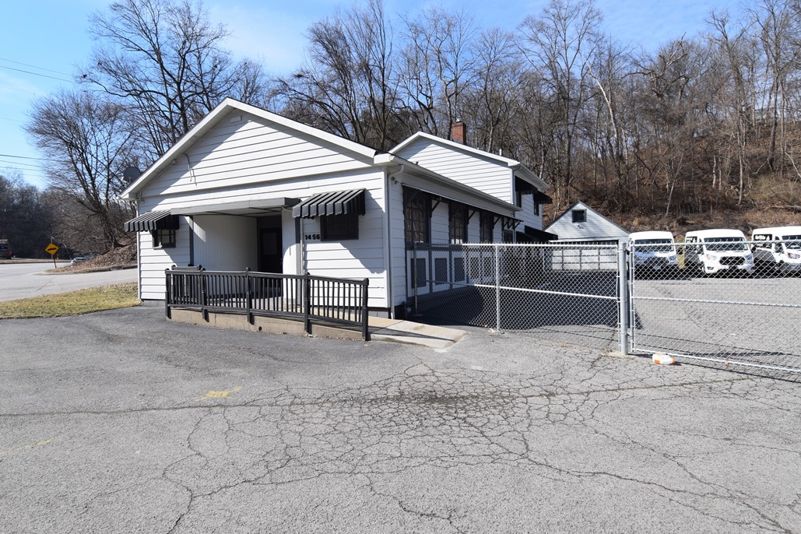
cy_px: 264
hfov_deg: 86.9
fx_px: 423
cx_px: 385
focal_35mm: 19
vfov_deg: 64.6
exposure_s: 1/320
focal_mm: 12
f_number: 9
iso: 200
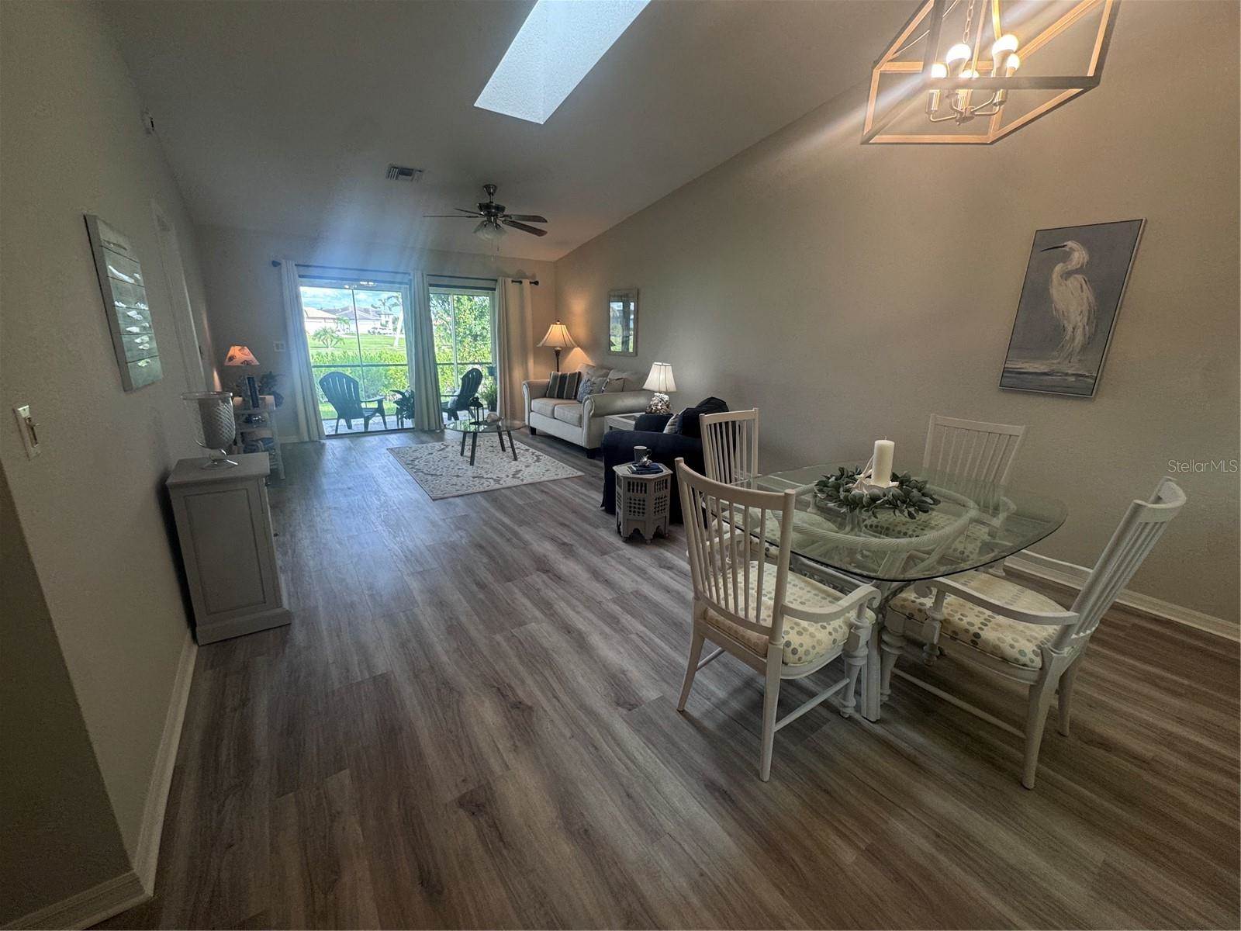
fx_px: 502
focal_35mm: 14
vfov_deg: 85.7
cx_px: 620
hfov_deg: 102.1
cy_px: 466
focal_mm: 2.22
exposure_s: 1/120
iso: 160
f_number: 2.2
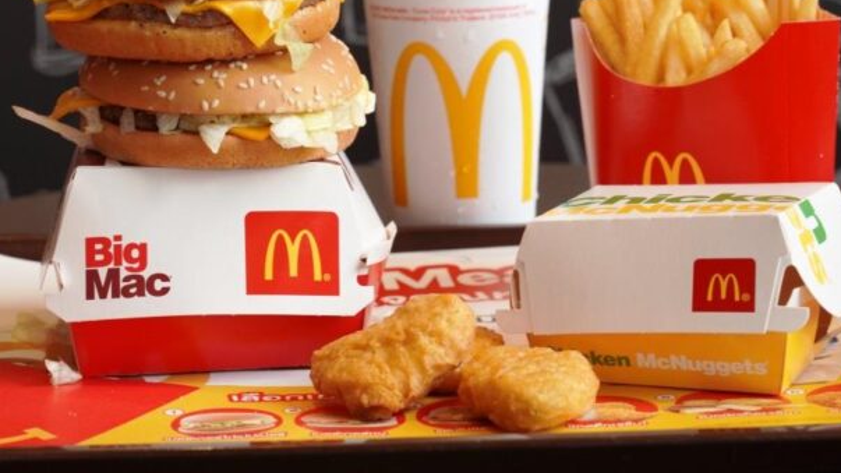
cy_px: 117
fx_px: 2230
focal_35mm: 100
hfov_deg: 21.3
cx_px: 346
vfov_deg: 12.1
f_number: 11
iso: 1600
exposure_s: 1/60
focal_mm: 75
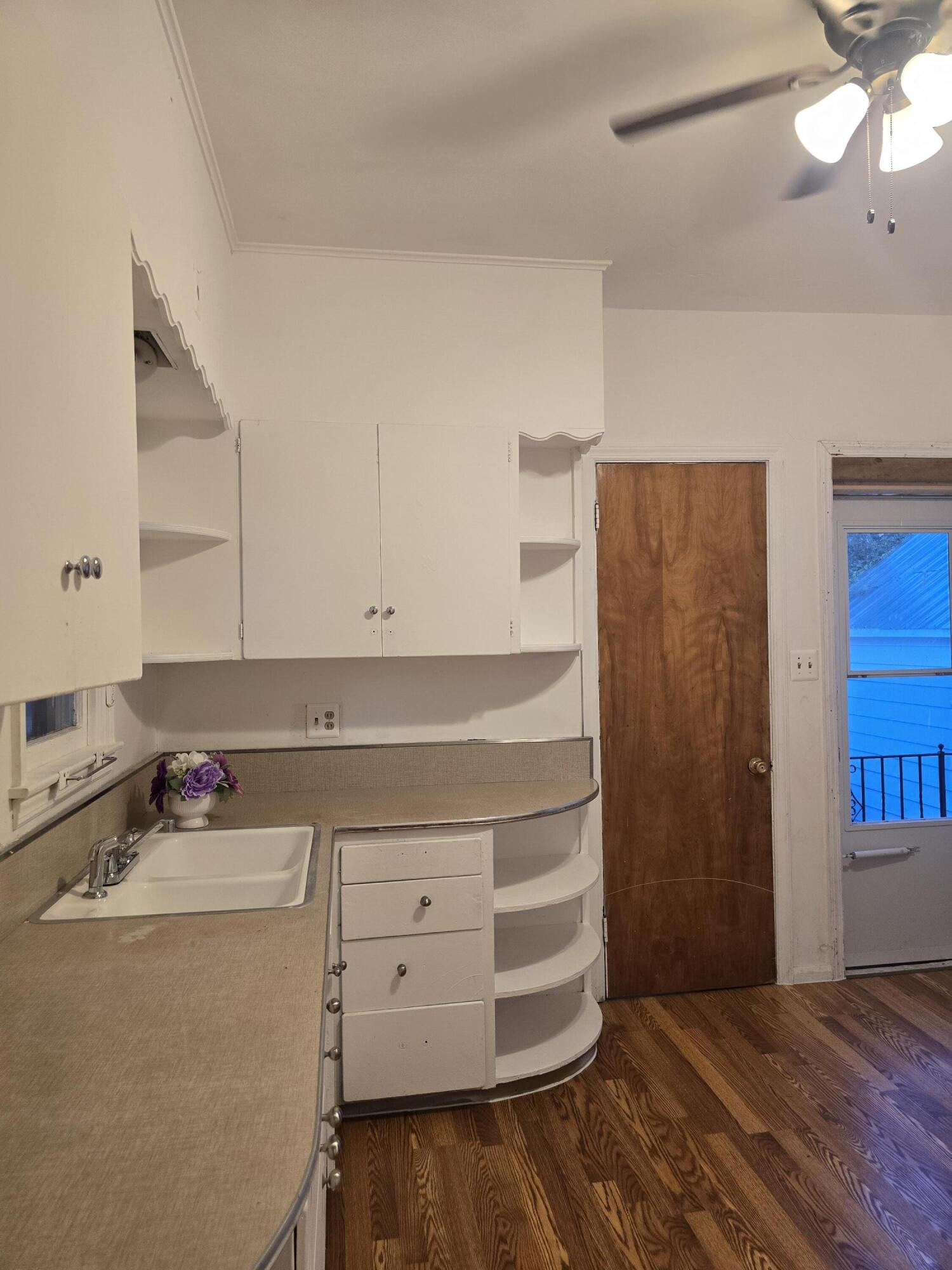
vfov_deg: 73.9
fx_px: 843
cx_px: 476
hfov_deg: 58.9
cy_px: 635
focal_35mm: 23
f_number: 1.7
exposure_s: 1/120
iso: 250
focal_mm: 6.3
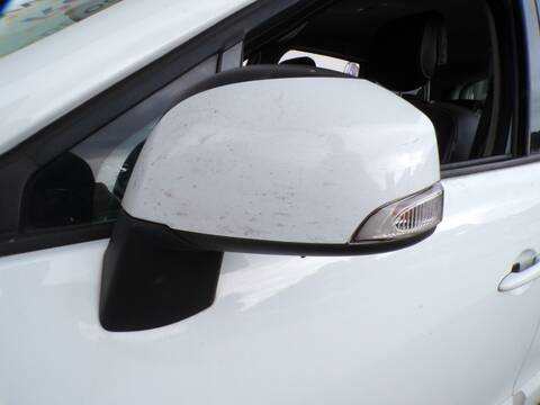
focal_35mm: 24
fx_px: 374
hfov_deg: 71.6
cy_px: 202
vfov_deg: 56.8
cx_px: 270
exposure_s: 1/60
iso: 100
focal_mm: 4.3
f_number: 7.7
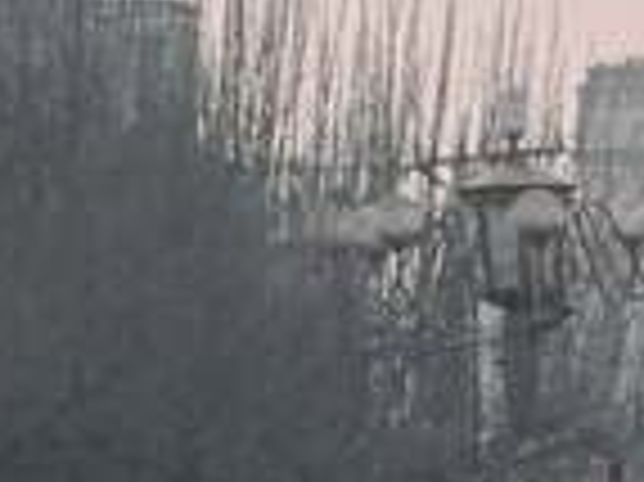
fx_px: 16005
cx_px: 2175
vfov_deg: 1.7
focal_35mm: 861
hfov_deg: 2.3
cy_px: 356
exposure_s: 1/121
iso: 40
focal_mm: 15.66
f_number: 2.8
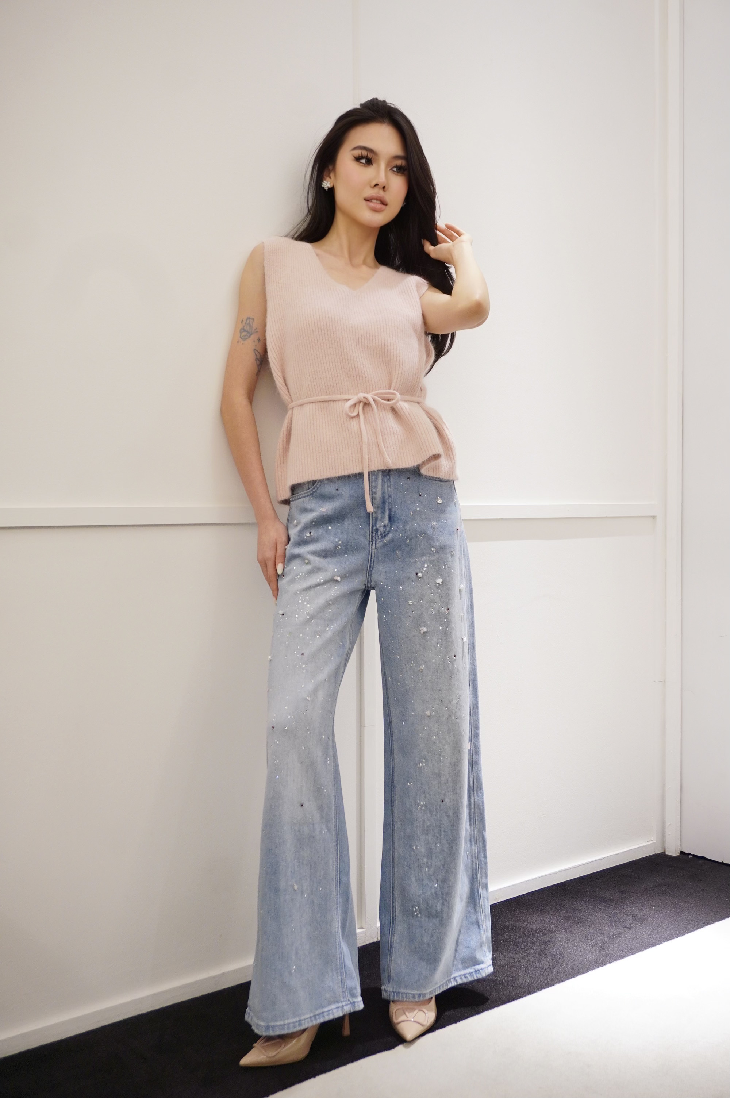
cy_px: 549
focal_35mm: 38
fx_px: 1143
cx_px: 365
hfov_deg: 35.4
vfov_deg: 51.3
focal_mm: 25
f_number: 5
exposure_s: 1/15
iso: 500
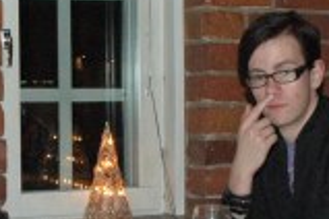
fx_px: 932
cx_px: 60
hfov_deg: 19.8
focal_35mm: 102
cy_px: 151
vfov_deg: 13.4
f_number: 7.1
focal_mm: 18
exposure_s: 1/60
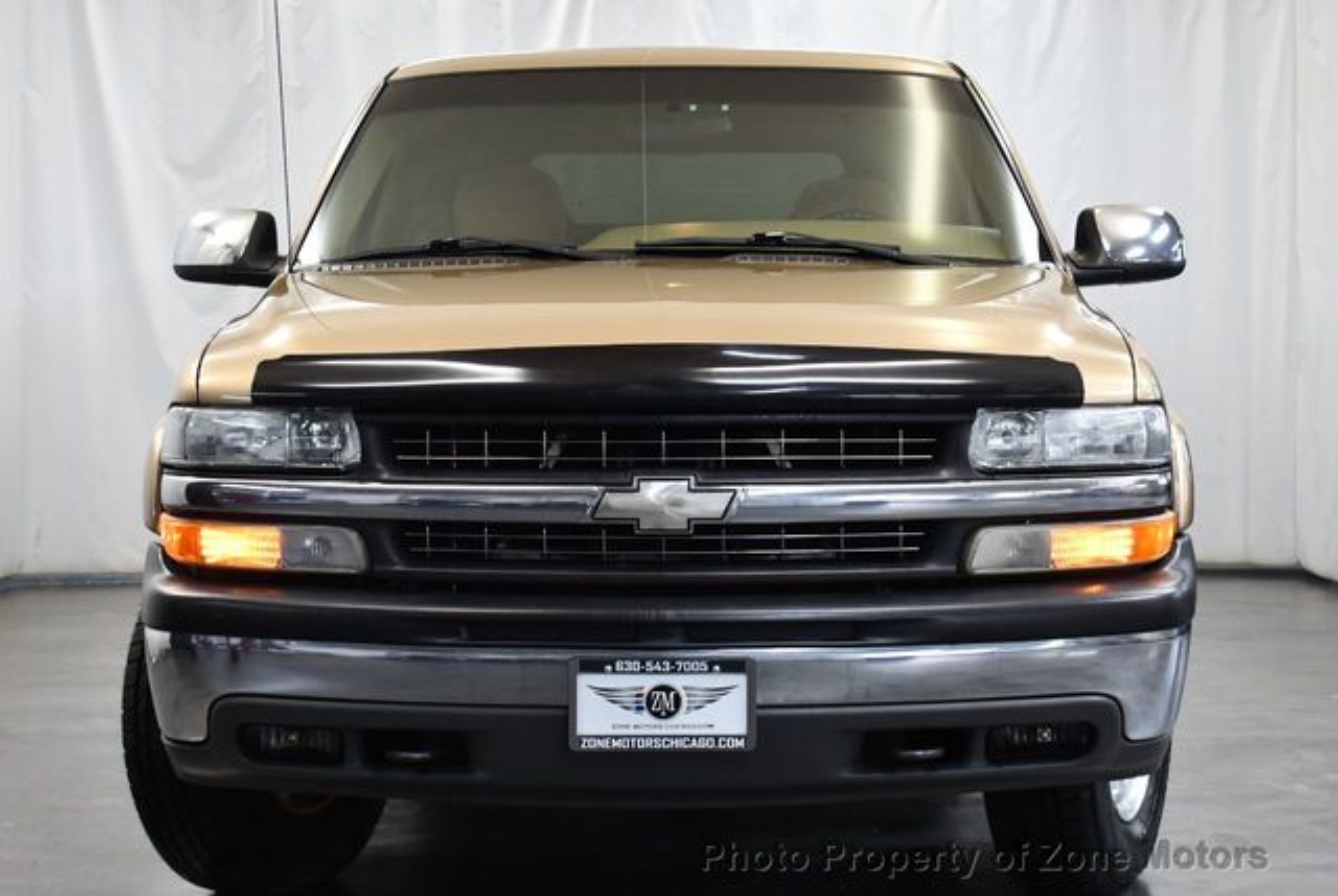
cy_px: 448
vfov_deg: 20.1
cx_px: 669
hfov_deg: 29.6
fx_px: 2531
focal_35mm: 68
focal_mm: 34
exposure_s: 1/125
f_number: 4.5
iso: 1100
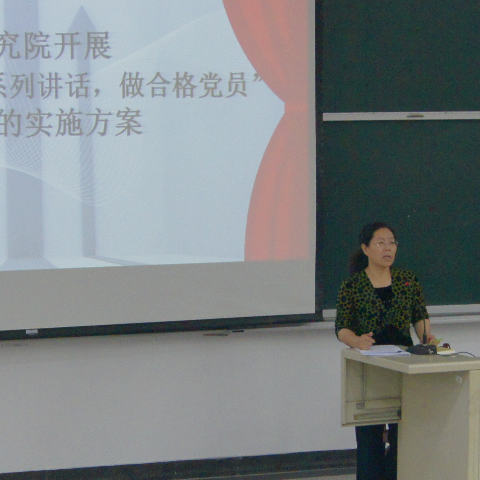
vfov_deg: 13.8
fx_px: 1977
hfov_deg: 13.8
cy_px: 351
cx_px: 224
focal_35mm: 126
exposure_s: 1/60
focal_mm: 30
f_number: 7.1
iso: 800
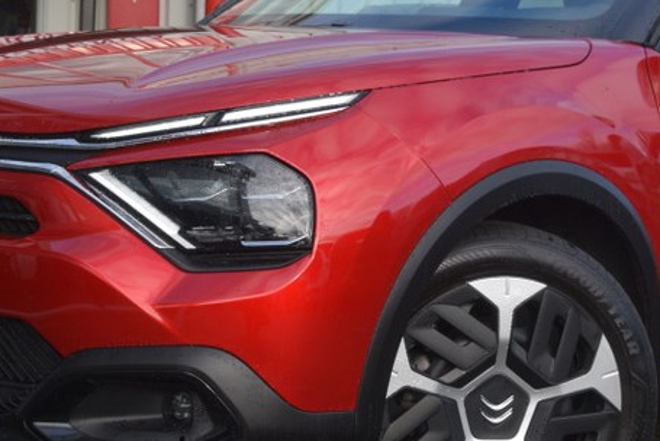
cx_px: 454
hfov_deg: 22.2
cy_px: 96
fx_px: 1672
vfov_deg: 14.9
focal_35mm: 91
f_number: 8
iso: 280
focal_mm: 27
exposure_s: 1/250
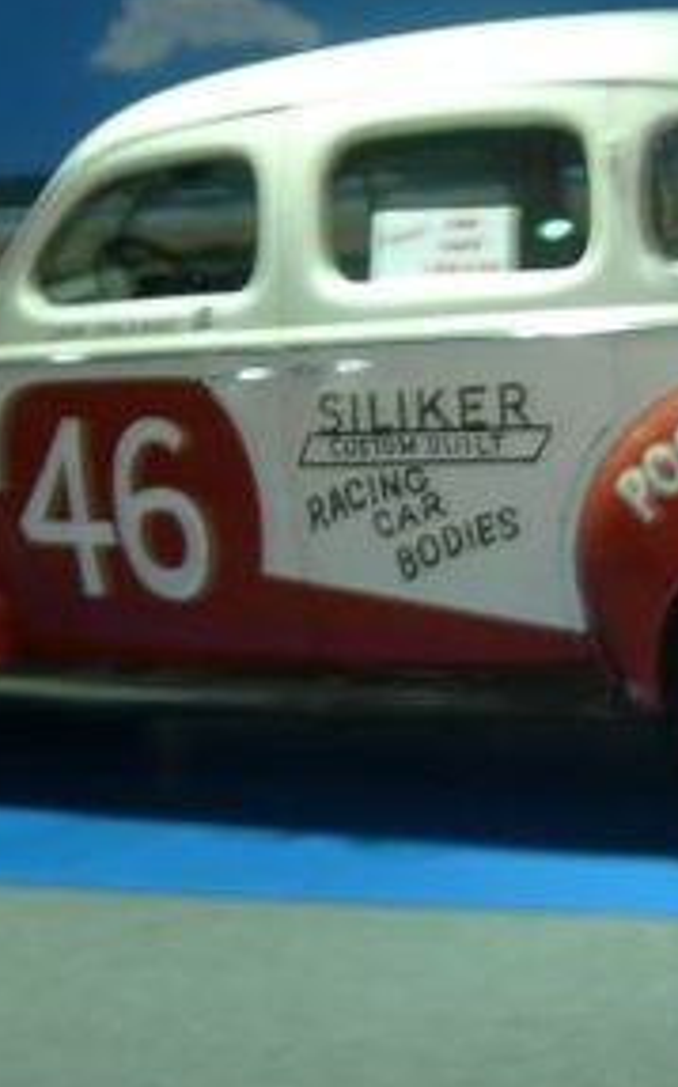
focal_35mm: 69
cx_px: 464
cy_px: 432
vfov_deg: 29.7
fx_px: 2043
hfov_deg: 18.8
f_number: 2.8
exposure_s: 1/10
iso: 80
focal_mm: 5.8
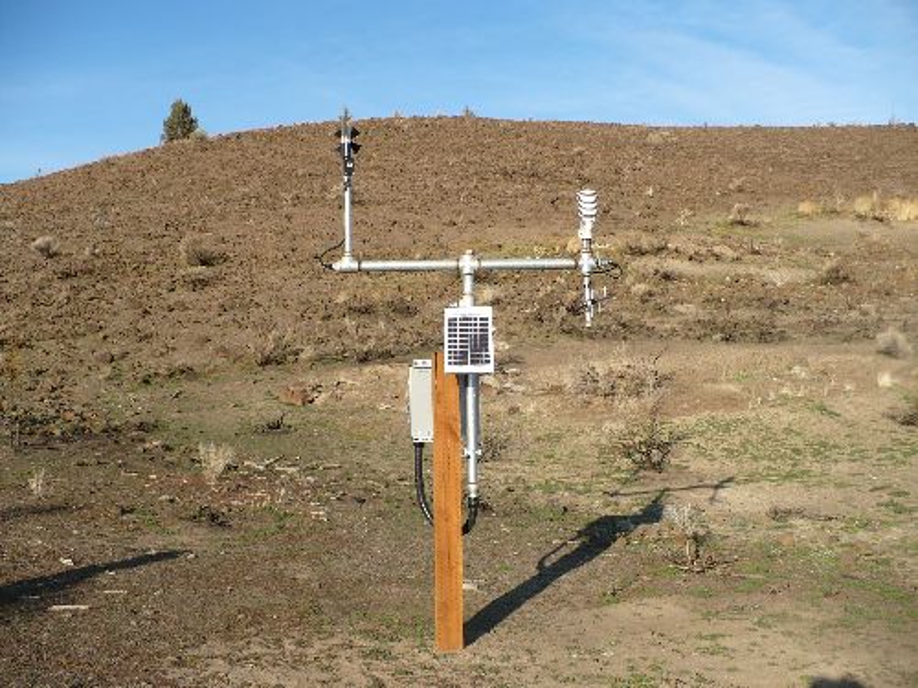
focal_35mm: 39
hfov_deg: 47.9
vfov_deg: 36.8
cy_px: 344
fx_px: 1034
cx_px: 459
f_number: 2.8
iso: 100
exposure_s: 1/1000
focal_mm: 6.1
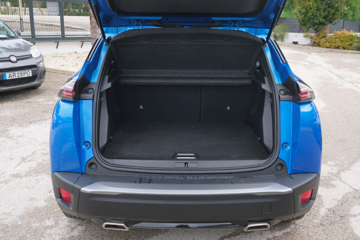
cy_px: 120
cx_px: 180
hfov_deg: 54.4
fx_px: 350
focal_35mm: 35
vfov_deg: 37.9
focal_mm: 23.5
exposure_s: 1/50
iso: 160
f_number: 9
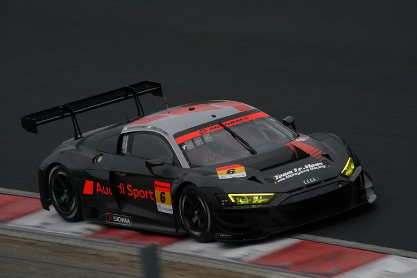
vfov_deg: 3.1
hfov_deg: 4.7
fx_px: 5062
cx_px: 208
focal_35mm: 437
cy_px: 139
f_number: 10
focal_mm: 437
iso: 320
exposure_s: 1/250
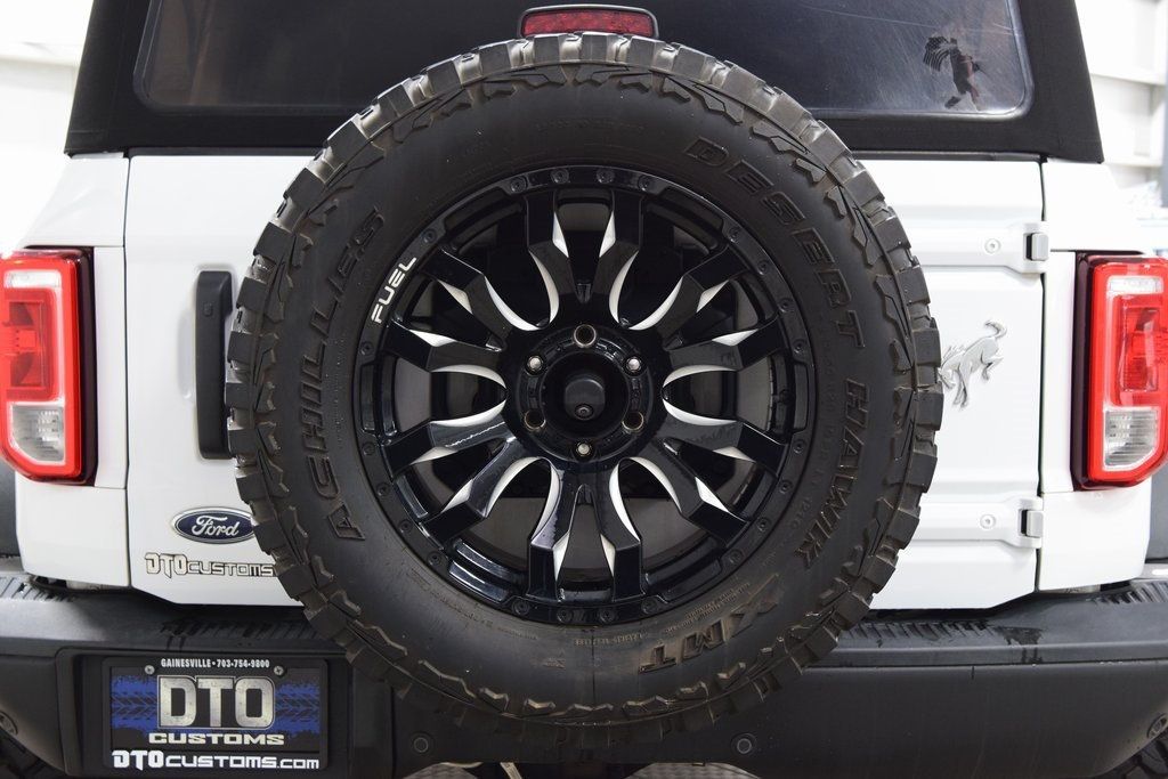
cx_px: 584
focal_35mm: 52
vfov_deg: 25.8
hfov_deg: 37.8
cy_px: 390
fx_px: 1703
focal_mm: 35
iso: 1250
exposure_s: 1/15
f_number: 6.3
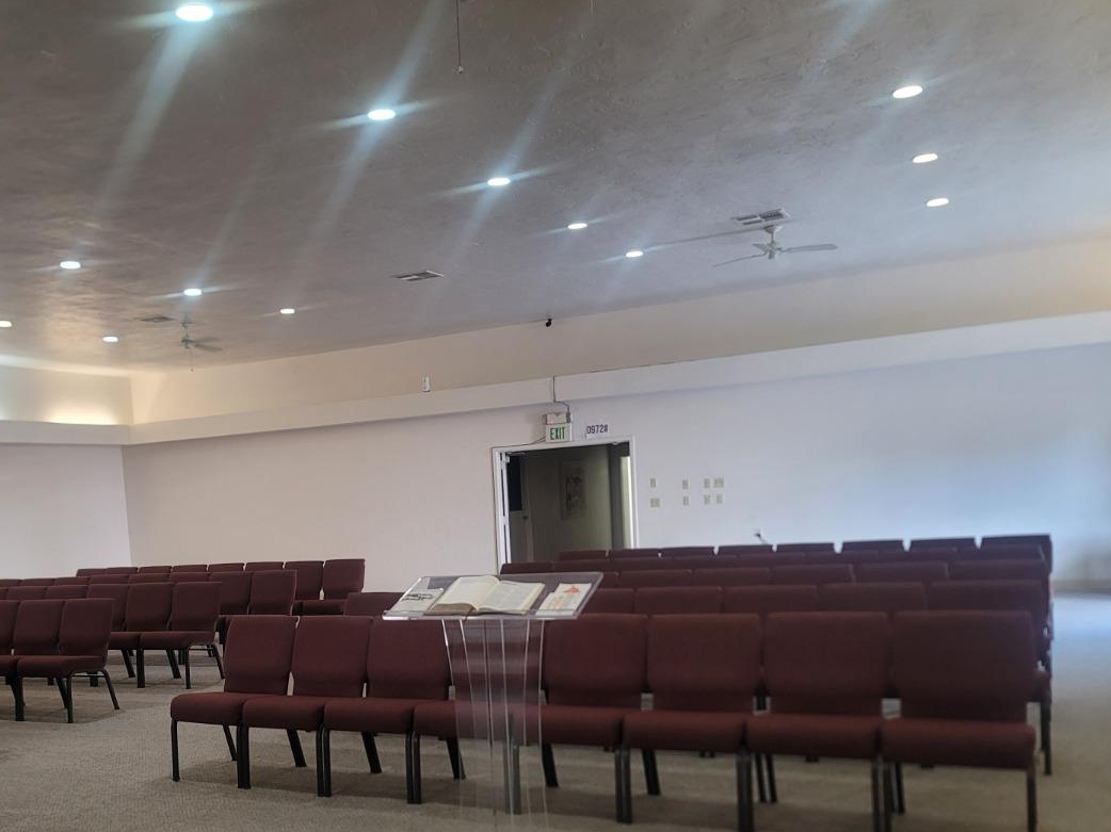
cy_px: 572
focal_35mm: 36
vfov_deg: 39.1
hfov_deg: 50.0
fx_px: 1155
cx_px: 331
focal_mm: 7
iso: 200
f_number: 1.8
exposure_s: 1/40
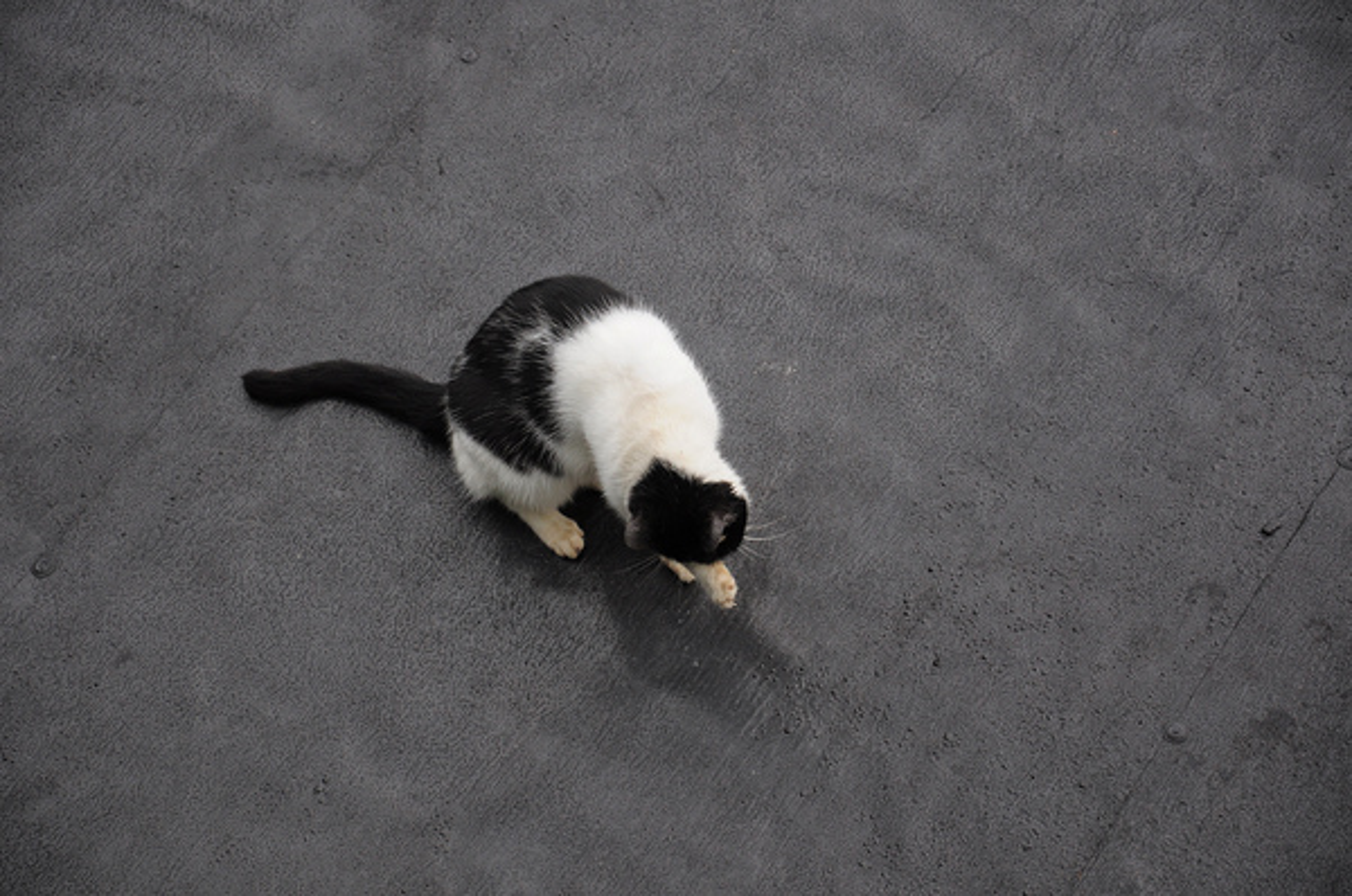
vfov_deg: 10.7
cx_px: 676
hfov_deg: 16.1
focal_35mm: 128
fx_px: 4781
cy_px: 448
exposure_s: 1/640
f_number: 5.6
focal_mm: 85
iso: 400
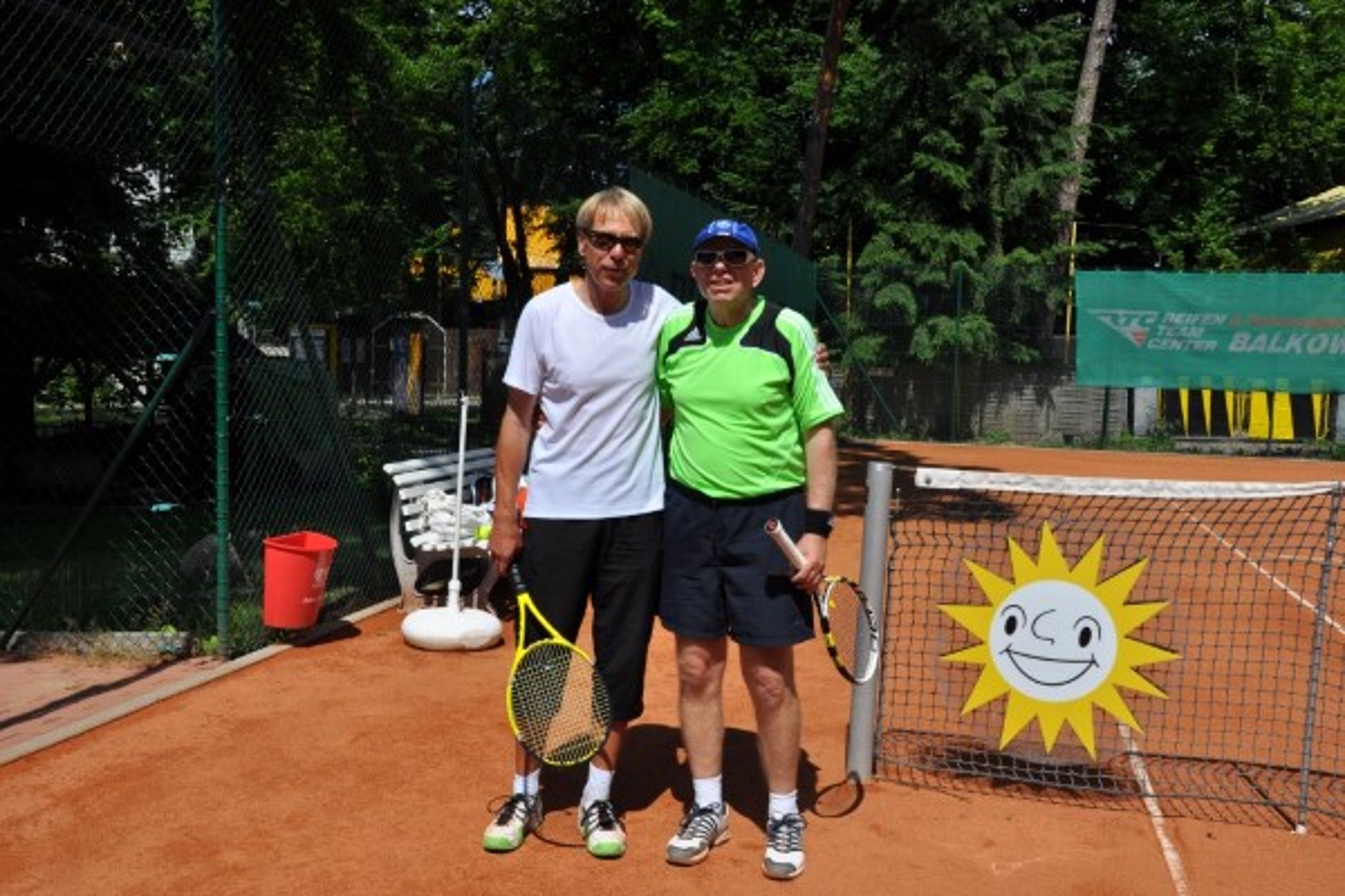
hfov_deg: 57.2
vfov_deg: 40.0
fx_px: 1233
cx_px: 672
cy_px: 448
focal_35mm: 33
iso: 200
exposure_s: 1/500
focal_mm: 22
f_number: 11
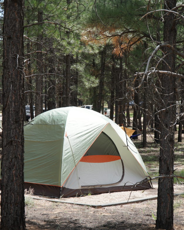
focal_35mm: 88
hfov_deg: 17.5
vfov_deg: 21.7
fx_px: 599
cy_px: 125
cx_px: 91
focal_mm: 48
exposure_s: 1/200
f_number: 5.6
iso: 100
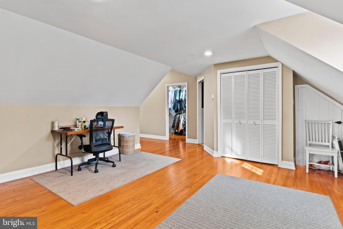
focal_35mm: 18
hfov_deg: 90.0
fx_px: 171
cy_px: 114
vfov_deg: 67.4
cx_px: 172
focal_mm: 18
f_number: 8
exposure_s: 1/4
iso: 1250
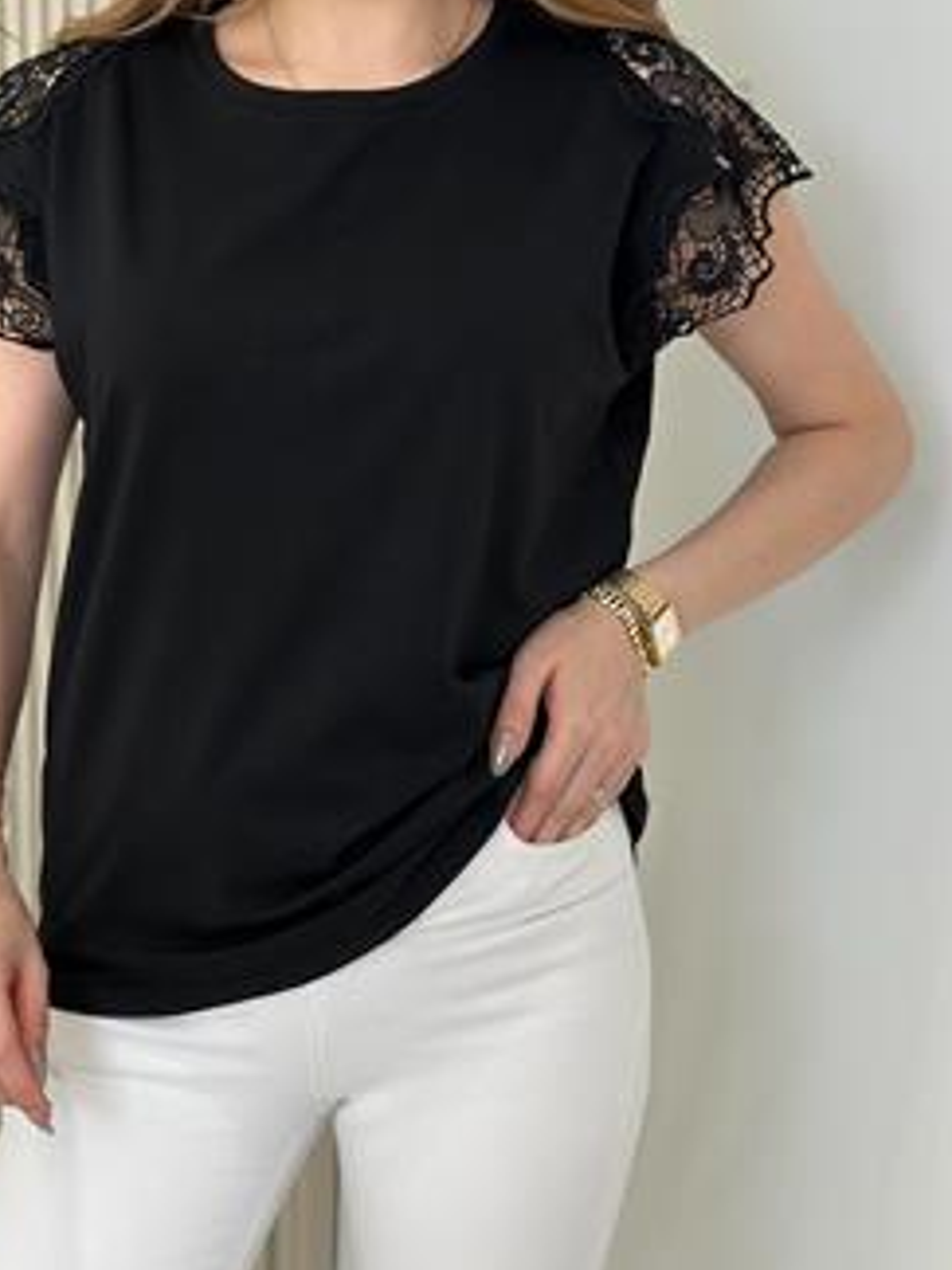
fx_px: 2897
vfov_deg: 24.6
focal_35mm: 79
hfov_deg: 18.6
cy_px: 414
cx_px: 368
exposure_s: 1/151
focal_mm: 6.86
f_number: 1.78
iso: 64
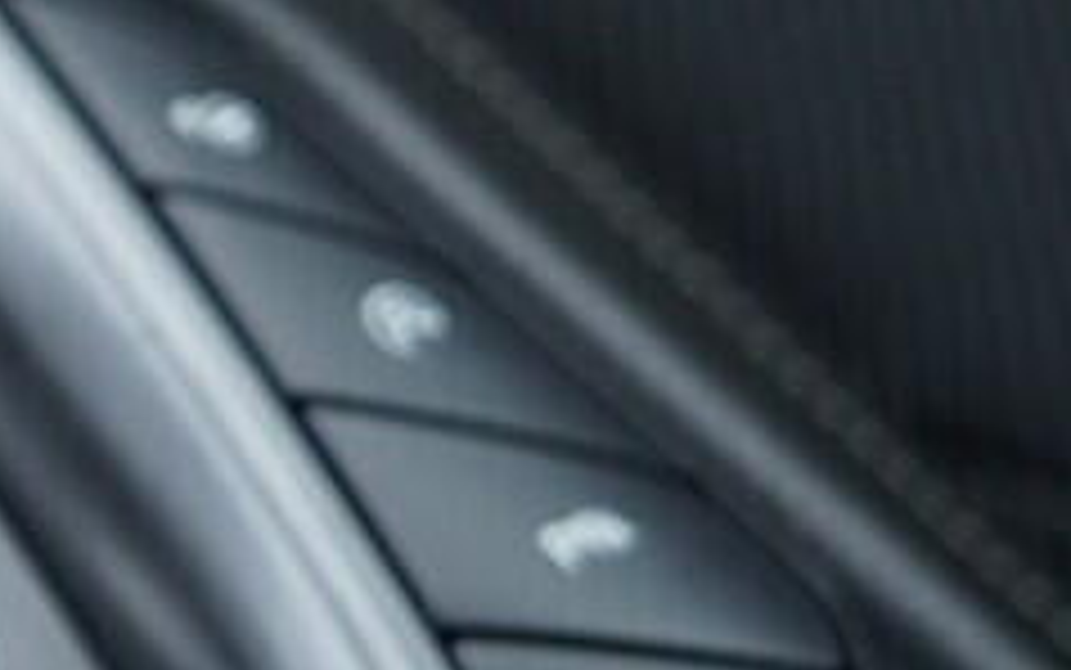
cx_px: -891
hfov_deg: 12.1
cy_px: 160
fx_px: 4614
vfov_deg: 8.3
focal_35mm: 158
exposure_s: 1/40
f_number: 2.8
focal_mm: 24
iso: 200
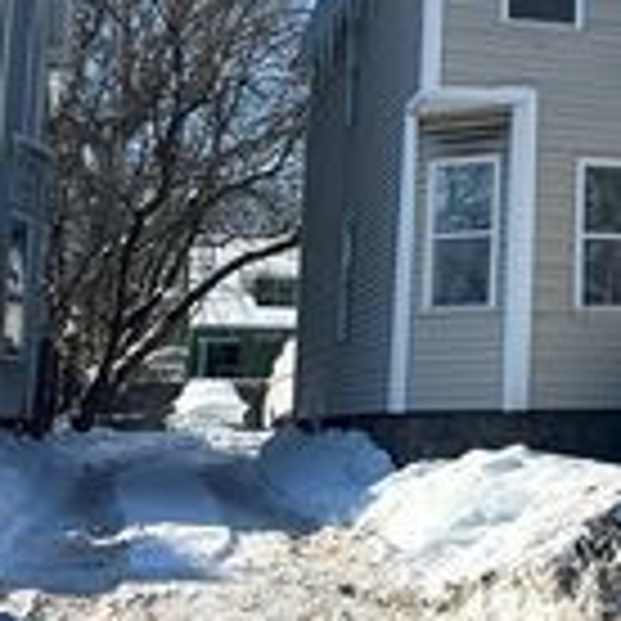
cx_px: 819
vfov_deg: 20.7
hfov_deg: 19.2
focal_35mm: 83
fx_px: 1685
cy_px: 142
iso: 50
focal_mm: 5.7
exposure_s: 1/4444
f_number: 1.5
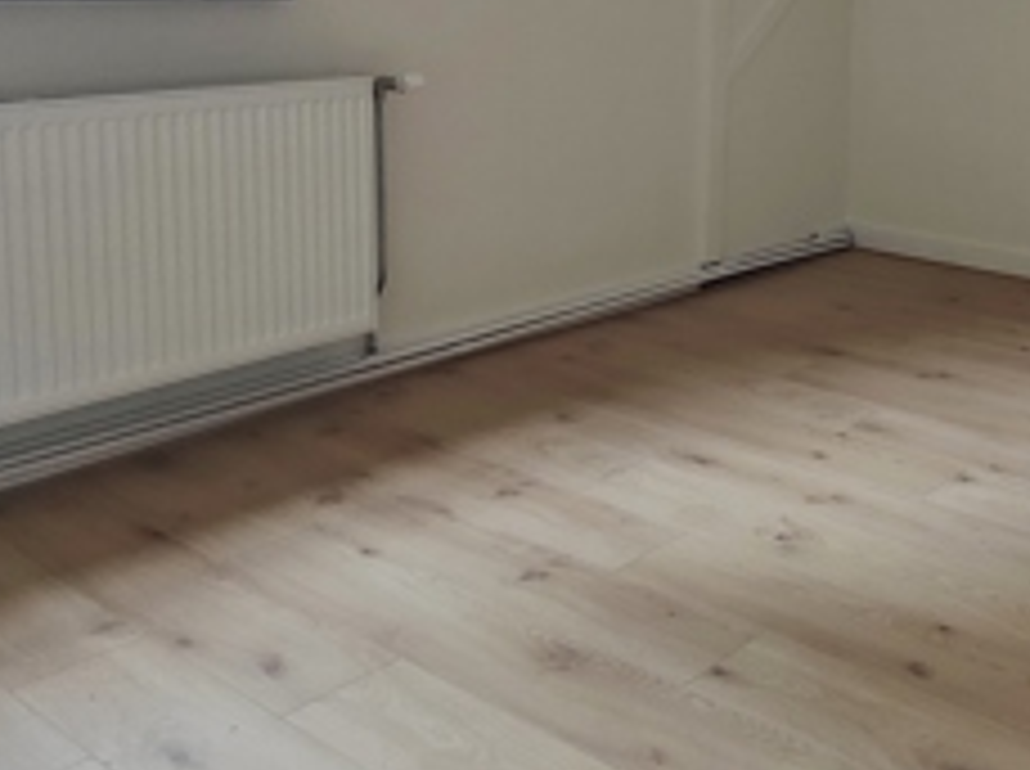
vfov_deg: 32.8
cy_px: 99
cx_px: 873
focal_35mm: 42
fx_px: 1248
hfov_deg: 42.2
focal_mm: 3.5
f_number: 2.2
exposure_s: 1/58
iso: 200
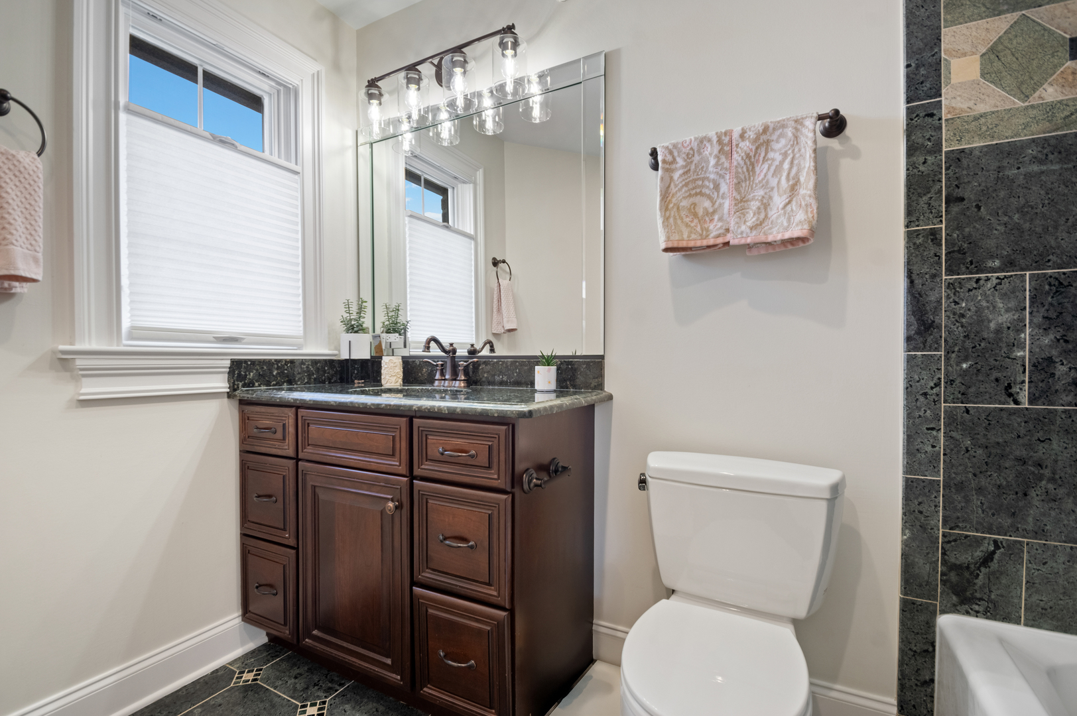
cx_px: 538
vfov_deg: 77.2
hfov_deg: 100.4
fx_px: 448
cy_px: 358
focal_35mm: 15
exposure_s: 1/15
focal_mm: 10
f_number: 9
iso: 200
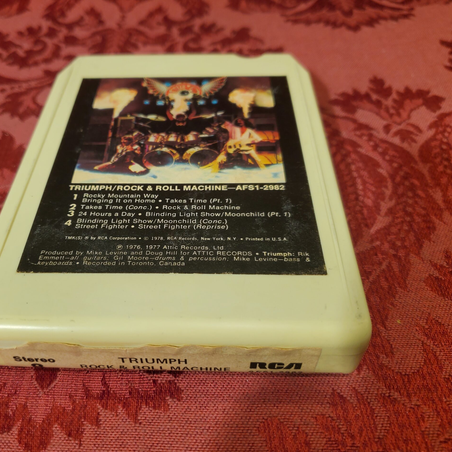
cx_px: 174
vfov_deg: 52.5
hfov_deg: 52.1
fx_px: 458
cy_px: 227
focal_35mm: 31
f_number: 1.5
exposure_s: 1/196
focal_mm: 4.3
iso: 50
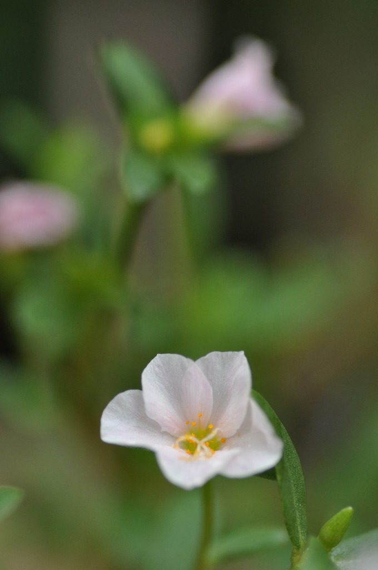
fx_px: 2132
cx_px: 189
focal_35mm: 135
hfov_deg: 10.1
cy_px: 285
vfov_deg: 15.2
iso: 640
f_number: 4
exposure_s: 1/400
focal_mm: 90
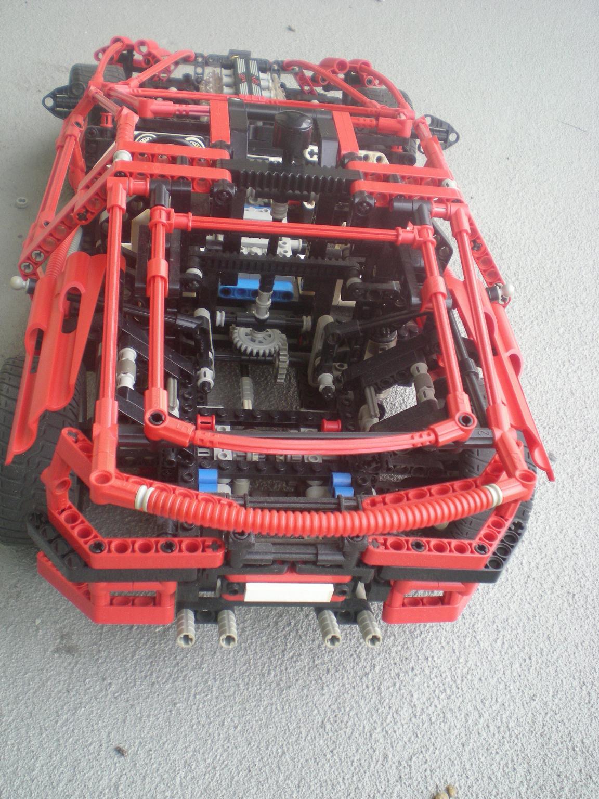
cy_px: 400
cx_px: 300
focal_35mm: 38
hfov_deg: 37.7
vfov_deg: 49.0
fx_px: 877
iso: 121
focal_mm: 6.3
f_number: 3.1
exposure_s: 1/60.7
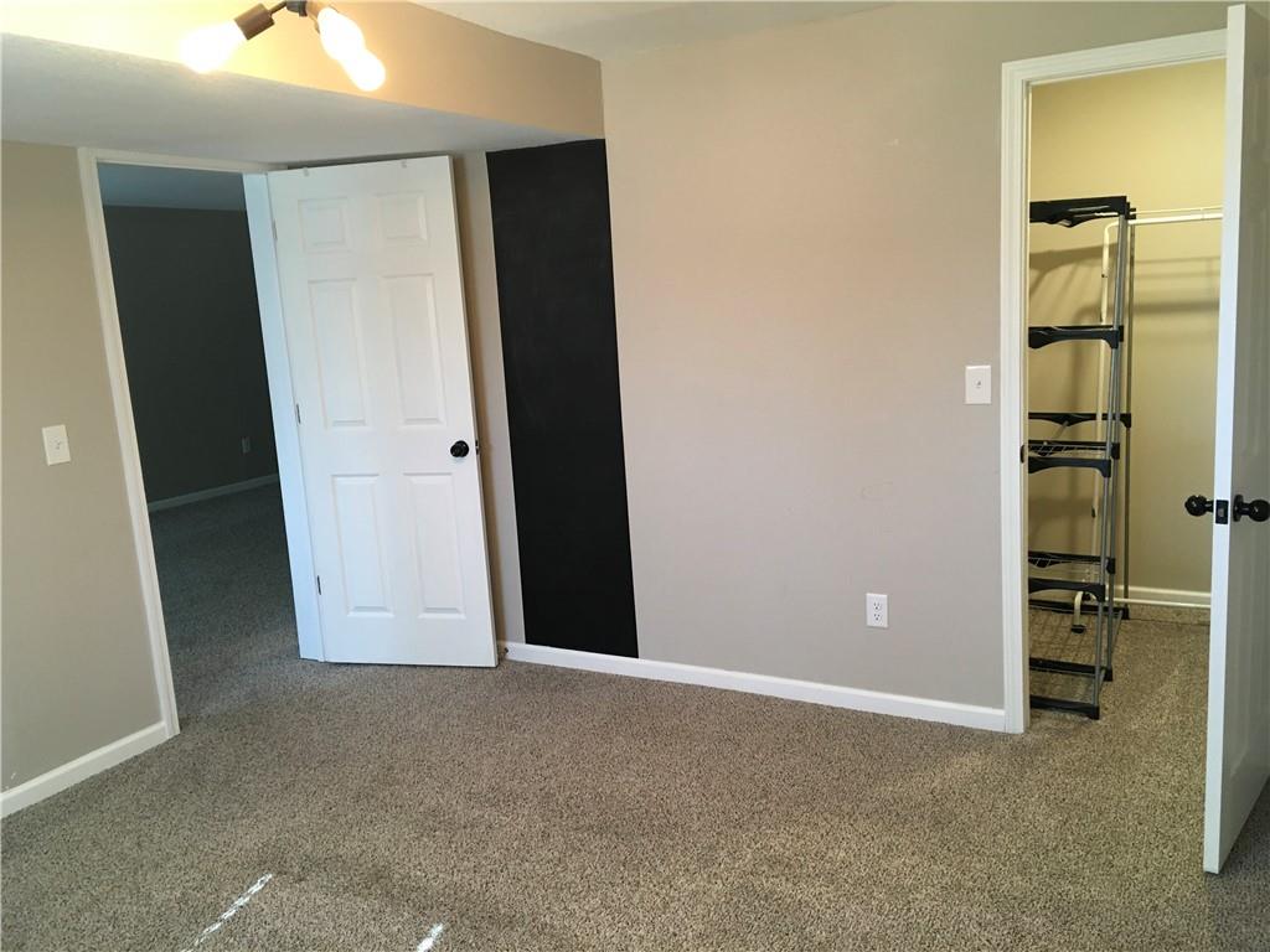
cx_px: 635
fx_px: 1064
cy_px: 476
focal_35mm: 29
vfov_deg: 48.2
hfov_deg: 61.7
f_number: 2.2
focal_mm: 4.15
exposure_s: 1/30
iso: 100
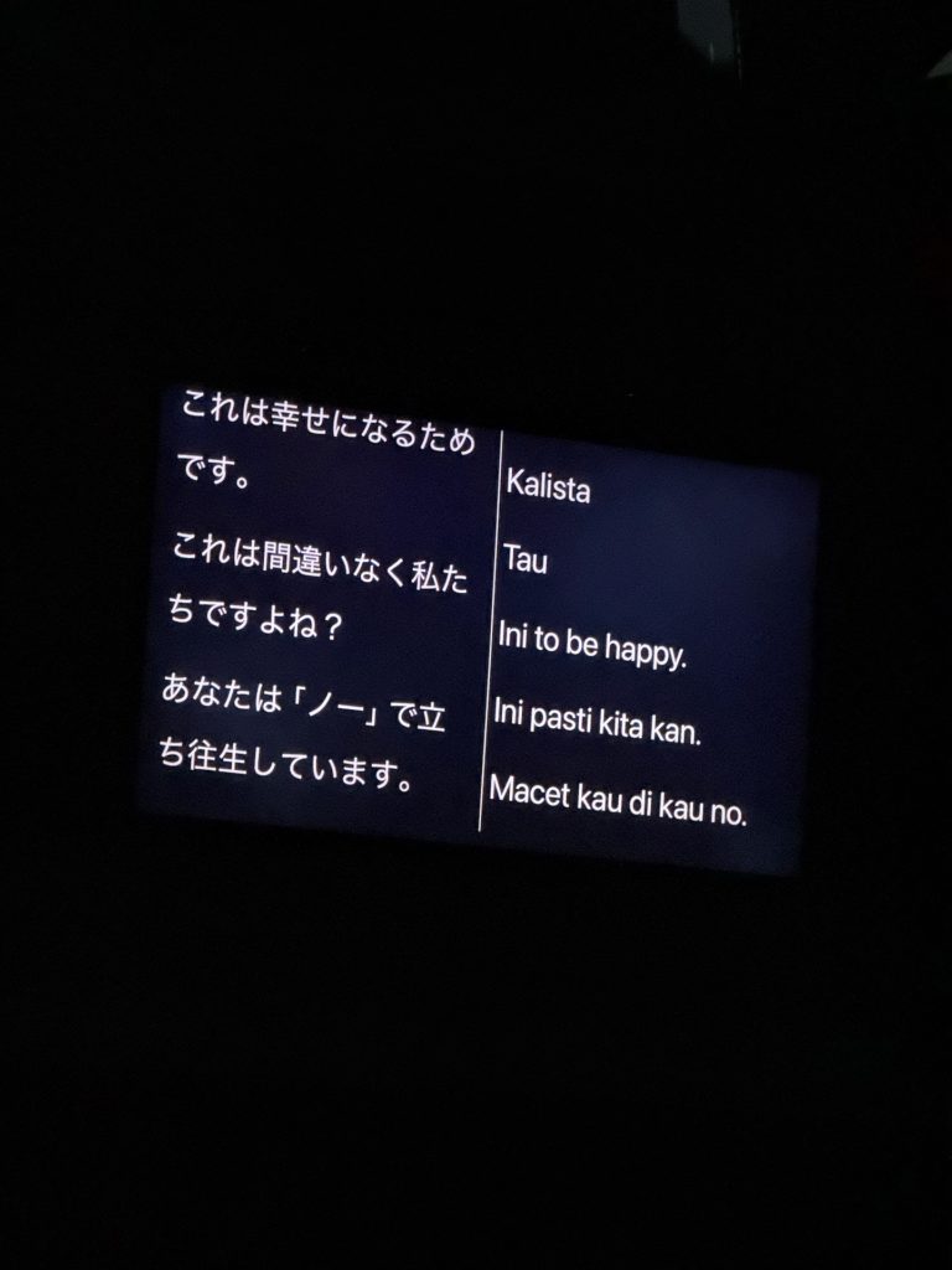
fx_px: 4400
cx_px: 476
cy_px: 635
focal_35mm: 120
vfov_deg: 16.4
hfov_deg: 12.3
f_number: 2.8
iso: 2500
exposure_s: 1/18
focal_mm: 15.66
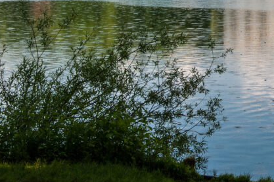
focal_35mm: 129
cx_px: 324
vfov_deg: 10.3
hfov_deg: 15.4
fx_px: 981
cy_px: -80
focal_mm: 40
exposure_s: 1/180
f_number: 9.5
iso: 200
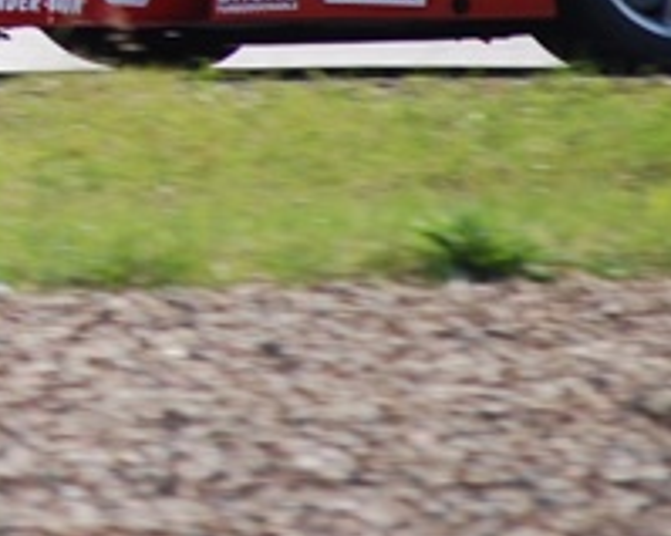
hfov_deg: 2.3
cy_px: -475
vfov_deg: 1.8
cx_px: -624
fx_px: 16758
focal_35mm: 844
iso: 200
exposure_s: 1/640
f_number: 5
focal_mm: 125
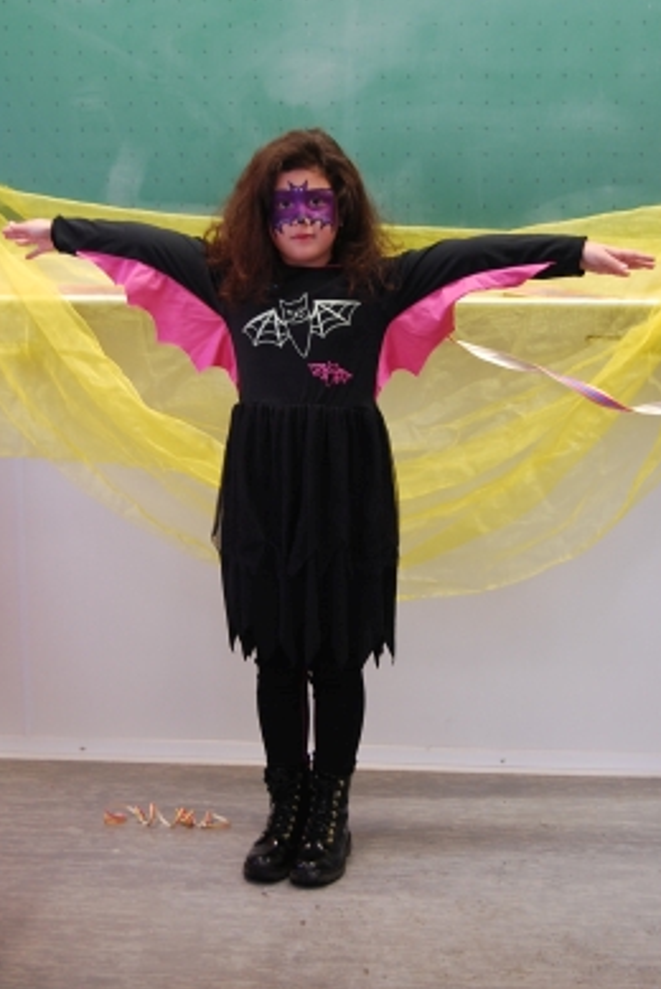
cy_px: 440
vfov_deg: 30.5
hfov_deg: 20.6
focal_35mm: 66
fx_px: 1814
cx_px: 355
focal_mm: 38
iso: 320
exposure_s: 1/30
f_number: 4.8
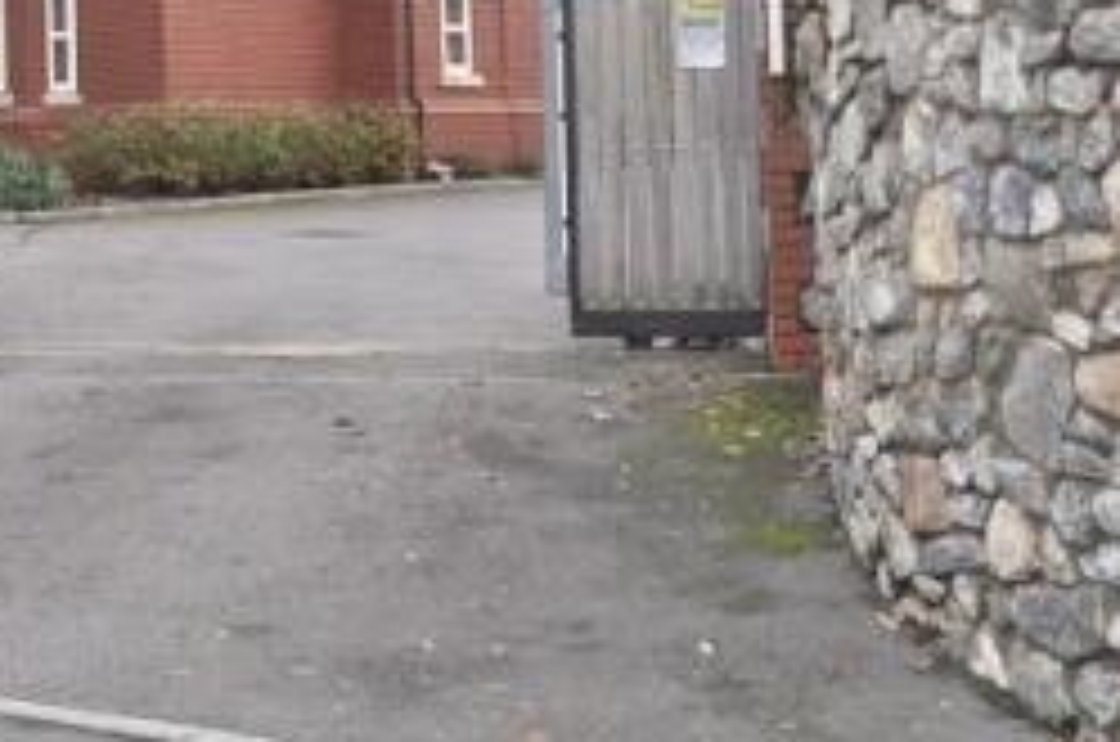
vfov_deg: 18.8
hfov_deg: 26.6
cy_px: 70
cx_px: -67
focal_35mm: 71
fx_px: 2205
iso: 200
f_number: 5.6
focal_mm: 18
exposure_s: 1/200
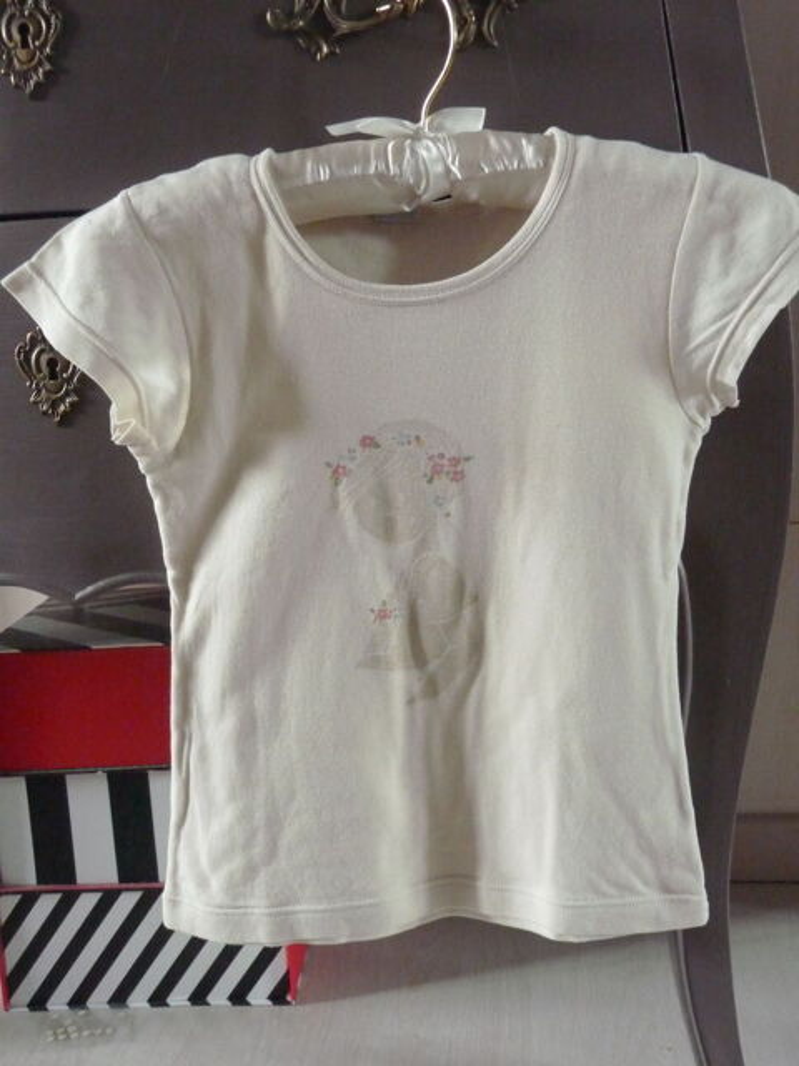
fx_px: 1108
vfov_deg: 51.4
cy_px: 533
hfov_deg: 39.7
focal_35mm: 36
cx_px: 400
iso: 800
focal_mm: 6.4
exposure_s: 1/40
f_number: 3
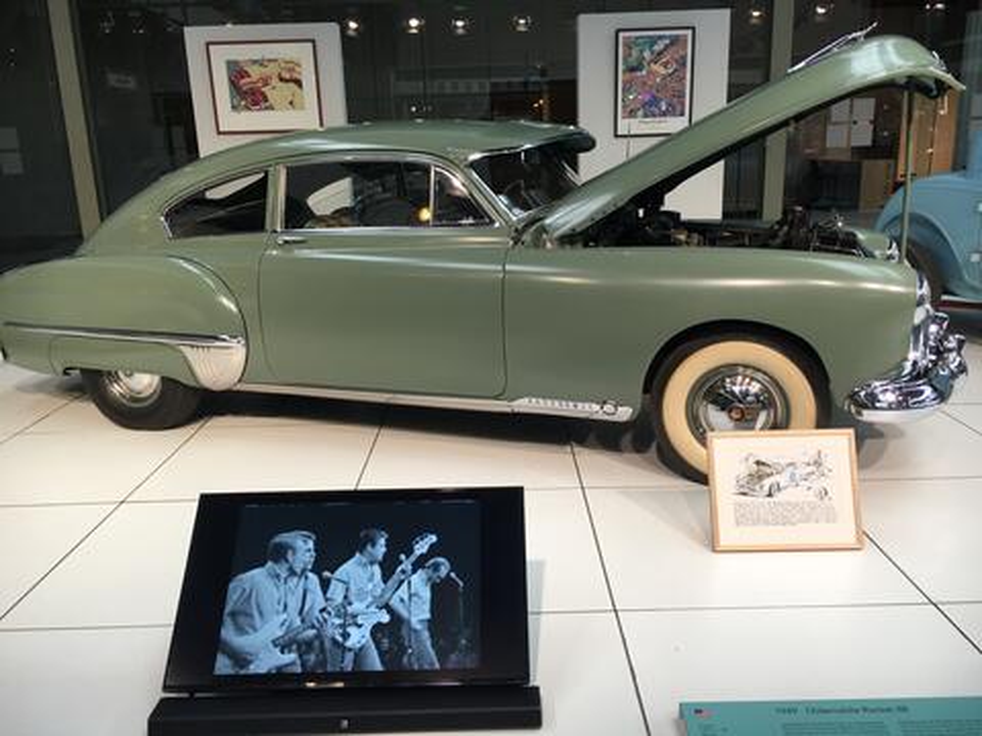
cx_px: 491
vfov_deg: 48.2
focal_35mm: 29
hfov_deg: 61.7
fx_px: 823
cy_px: 368
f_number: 2.2
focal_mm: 4.15
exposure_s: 1/50
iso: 32
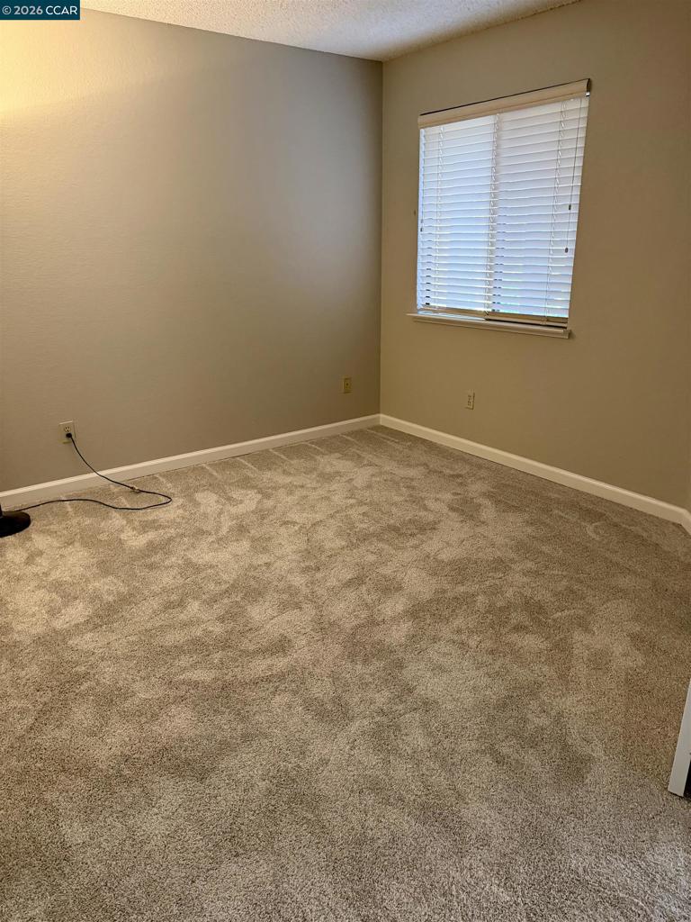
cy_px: 461
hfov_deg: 56.8
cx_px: 346
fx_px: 639
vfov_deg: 71.6
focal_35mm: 24
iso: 500
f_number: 1.78
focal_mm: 6.76
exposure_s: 1/60
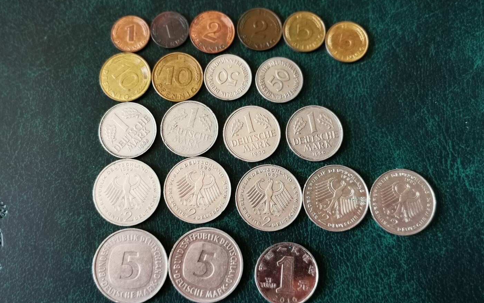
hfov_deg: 56.7
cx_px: 242
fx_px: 448
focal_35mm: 34
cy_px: 162
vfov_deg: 37.3
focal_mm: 5.56
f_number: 4
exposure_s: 1/50
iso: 200
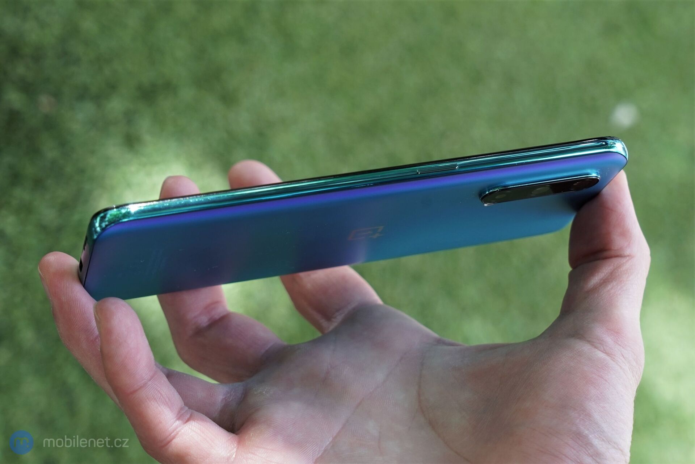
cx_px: 348
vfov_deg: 19.5
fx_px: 1351
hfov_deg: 28.8
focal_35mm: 70
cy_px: 232
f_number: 7.1
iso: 800
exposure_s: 1/200
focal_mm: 70
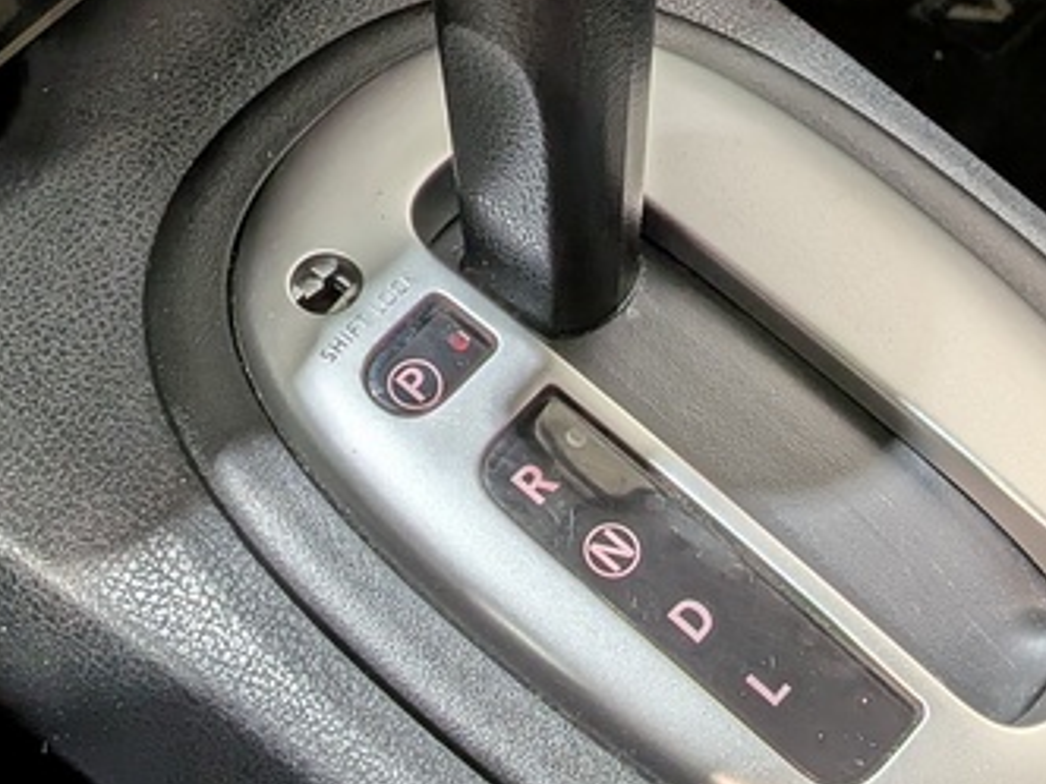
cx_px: 618
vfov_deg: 19.7
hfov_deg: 26.3
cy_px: 151
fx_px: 2236
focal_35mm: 74
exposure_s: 1/100
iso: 32
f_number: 1.7
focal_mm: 4.53
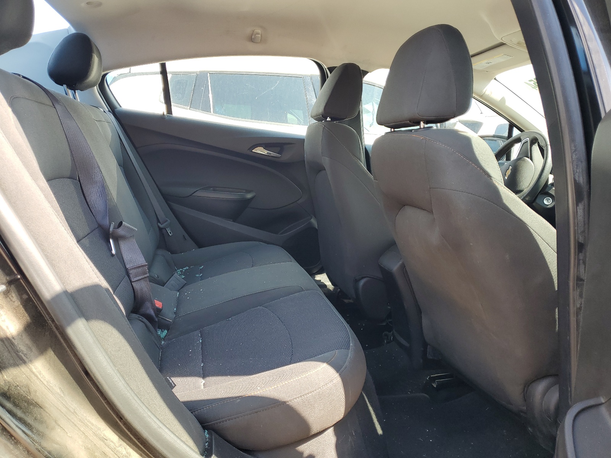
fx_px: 459
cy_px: 229
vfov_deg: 53.1
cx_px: 306
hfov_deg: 67.3
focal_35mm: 26
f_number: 1.5
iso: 50
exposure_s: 1/294
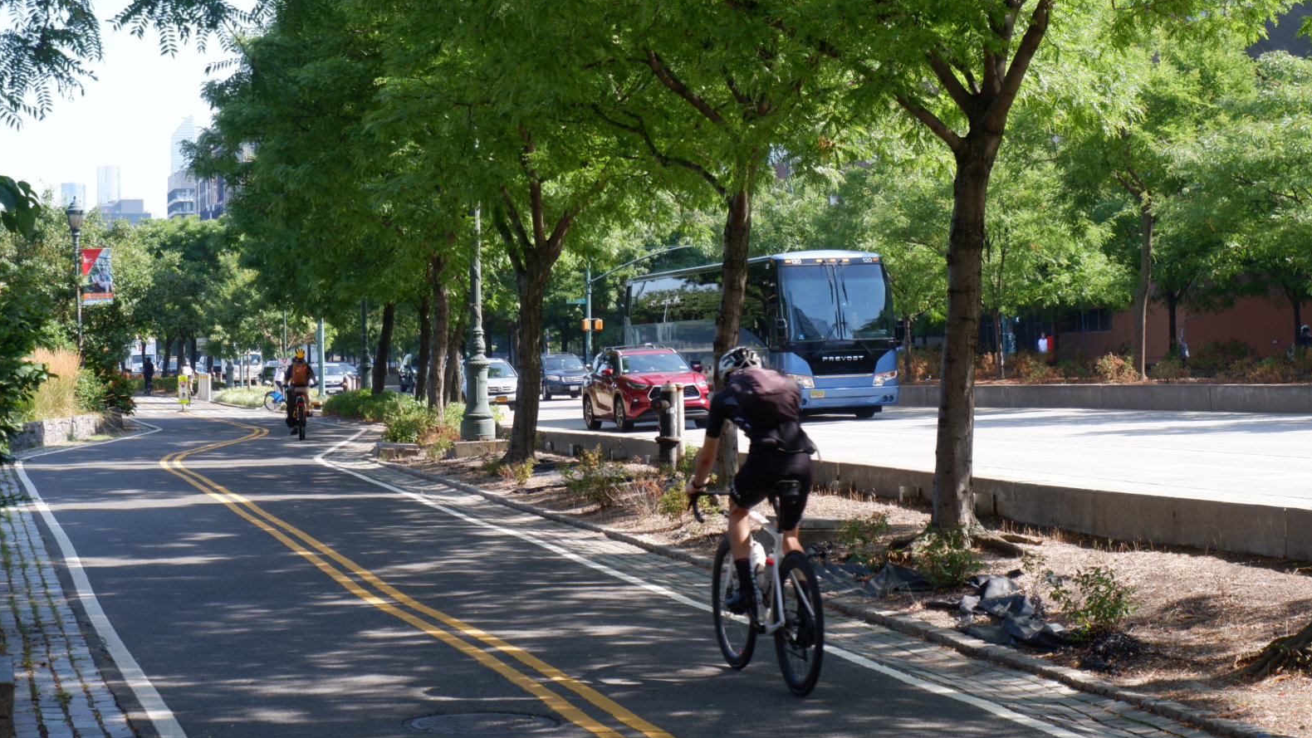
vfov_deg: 17.2
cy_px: 333
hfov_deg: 30.2
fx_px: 2435
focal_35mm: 70
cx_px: 659
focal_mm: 44.5
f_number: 5.6
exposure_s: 1/220
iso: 200
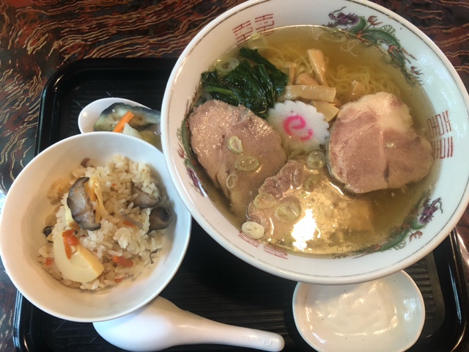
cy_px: 176
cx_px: 234
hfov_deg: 63.4
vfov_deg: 49.7
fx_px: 379
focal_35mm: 28
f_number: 1.8
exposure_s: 1/17
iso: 80
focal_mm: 4
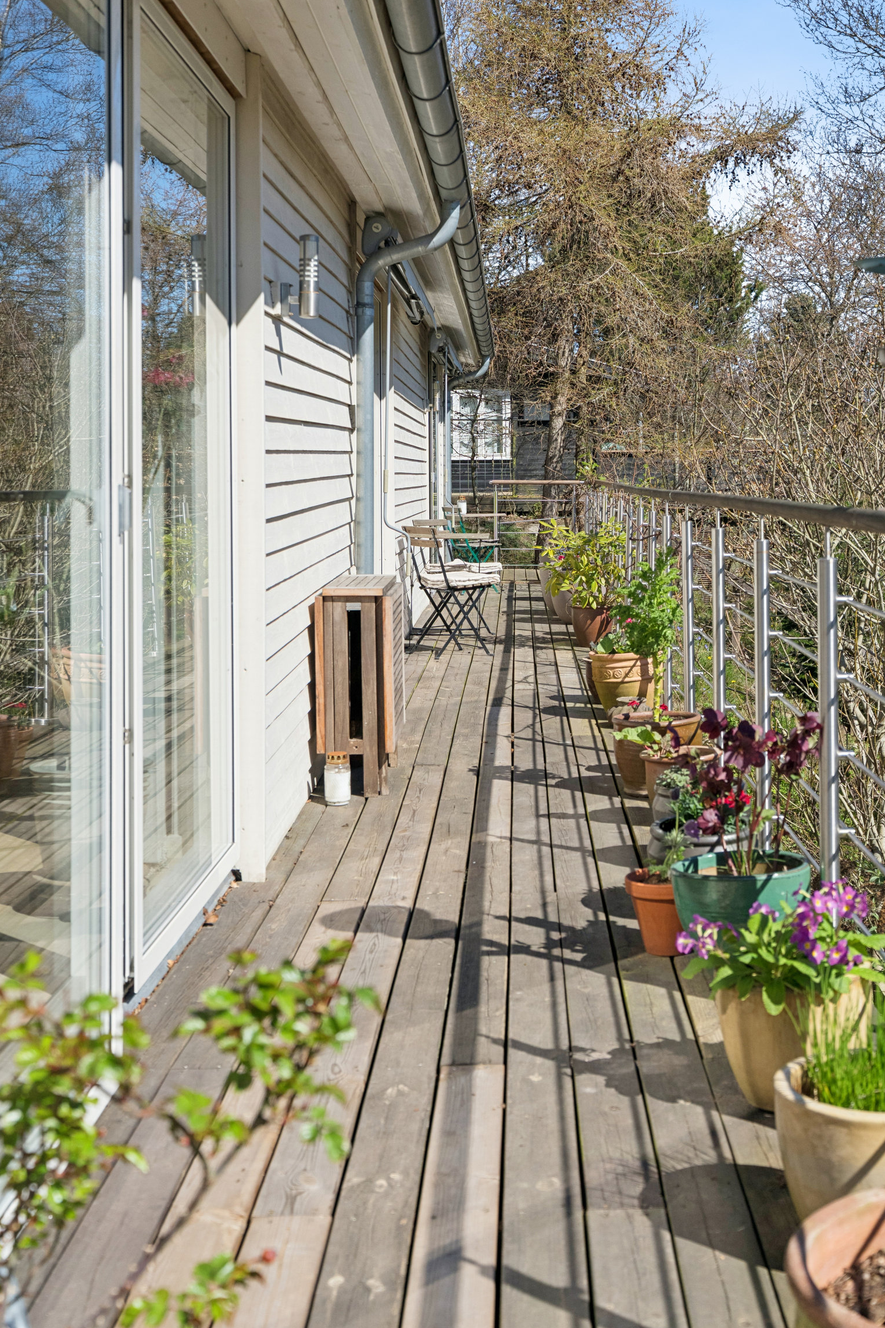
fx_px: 1696
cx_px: 562
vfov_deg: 42.5
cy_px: 508
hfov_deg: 29.1
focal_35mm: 46
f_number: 5
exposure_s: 1/2500
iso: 400
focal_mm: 35
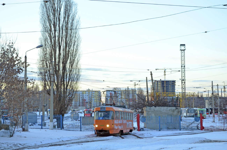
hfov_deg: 24.7
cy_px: 75
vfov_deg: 16.5
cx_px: 114
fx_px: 519
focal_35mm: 82
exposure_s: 1/80
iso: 400
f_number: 7.1
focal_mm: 55
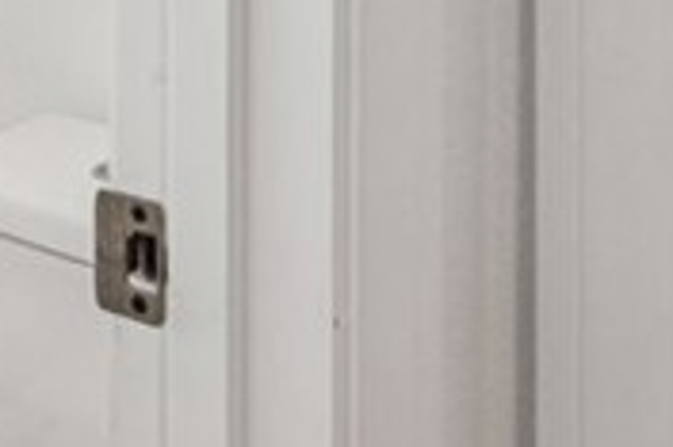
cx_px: -57
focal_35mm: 99
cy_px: -413
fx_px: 1849
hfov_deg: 19.8
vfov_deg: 12.4
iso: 400
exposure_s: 1/25
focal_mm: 17
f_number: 8
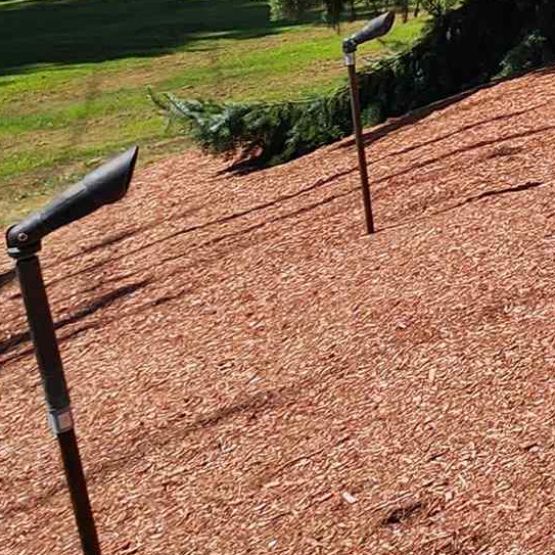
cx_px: 1296
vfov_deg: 22.6
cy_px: -234
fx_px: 1179
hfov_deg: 15.6
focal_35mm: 65
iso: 50
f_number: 2.2
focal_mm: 2.2
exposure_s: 1/1550
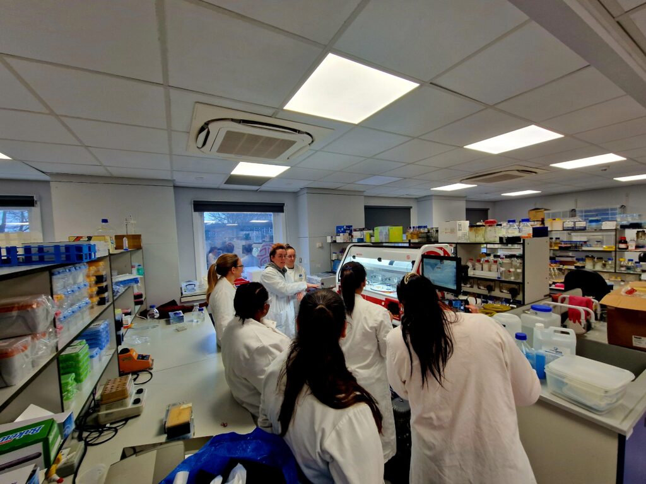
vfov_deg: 89.9
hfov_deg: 106.2
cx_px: 323
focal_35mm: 13
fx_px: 243
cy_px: 242
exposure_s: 1/50
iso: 64
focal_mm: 2.2
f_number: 2.2
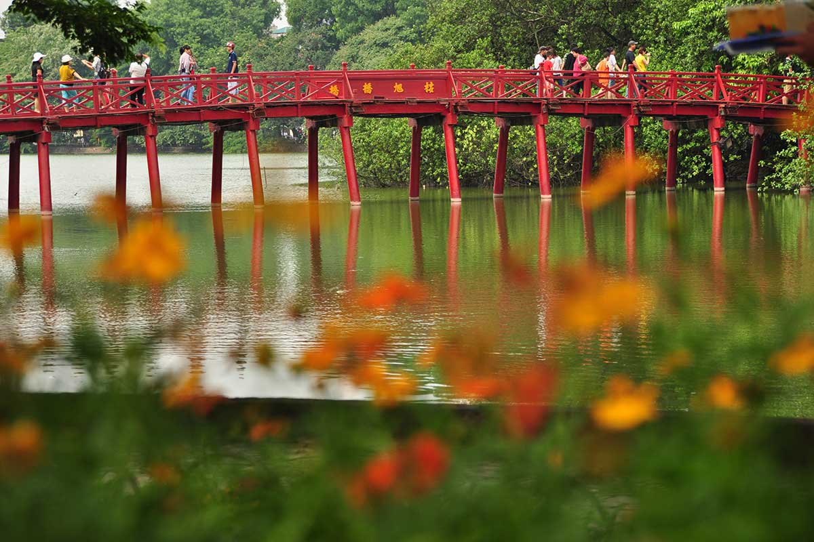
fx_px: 3052
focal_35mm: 135
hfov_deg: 15.2
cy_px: 271
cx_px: 407
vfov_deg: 10.2
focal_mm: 90
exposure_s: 1/500
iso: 200
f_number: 5.6
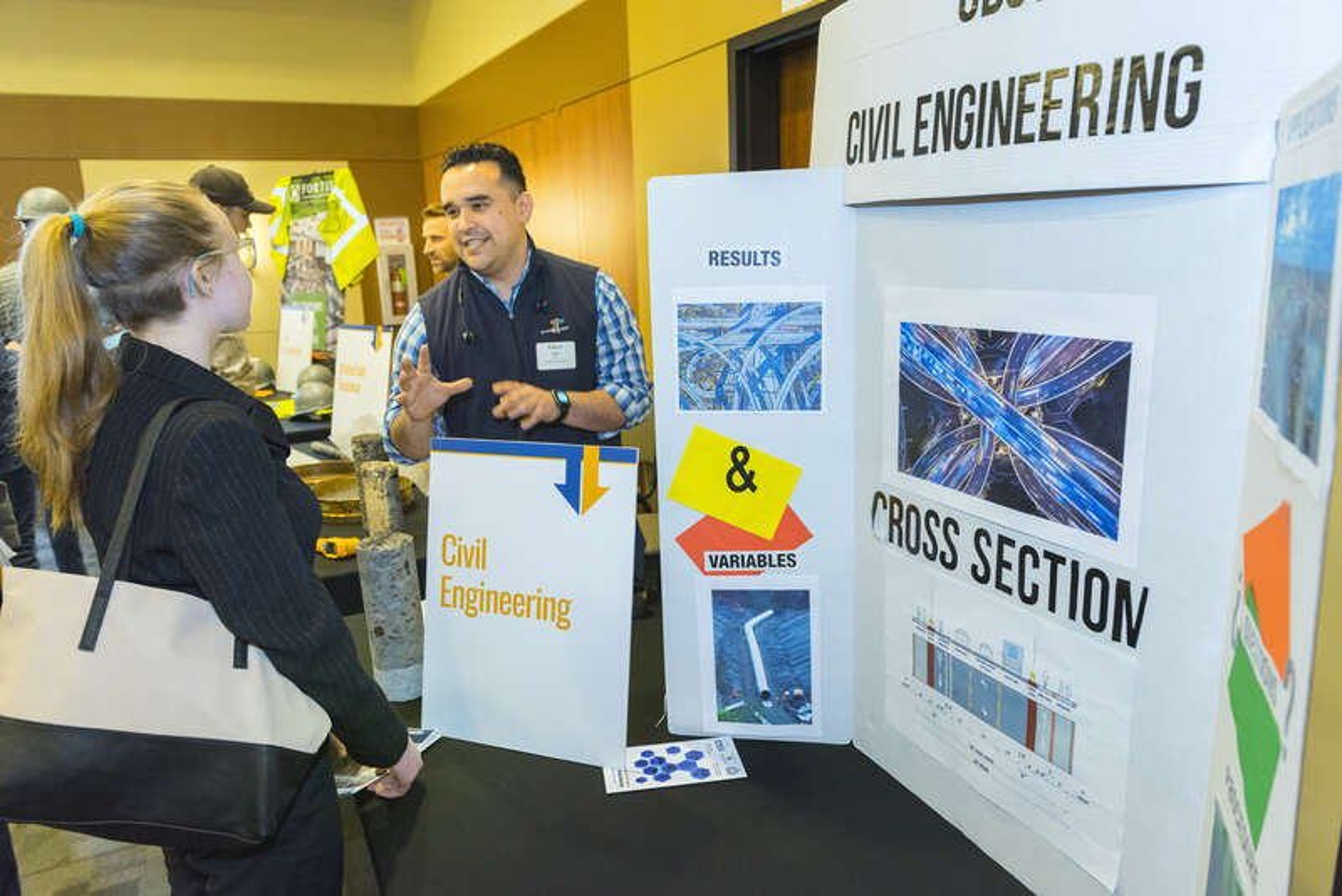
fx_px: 970
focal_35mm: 26
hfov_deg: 69.4
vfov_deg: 49.6
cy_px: 448
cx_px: 671
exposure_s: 1/50
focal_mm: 26
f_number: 4.5
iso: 1600
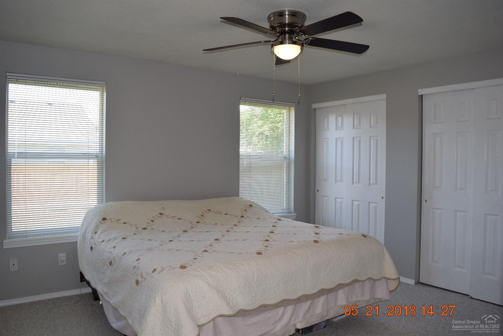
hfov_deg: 67.4
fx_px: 377
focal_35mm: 27
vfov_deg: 47.9
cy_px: 168
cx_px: 252
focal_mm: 18
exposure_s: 1/125
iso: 400
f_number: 5.6
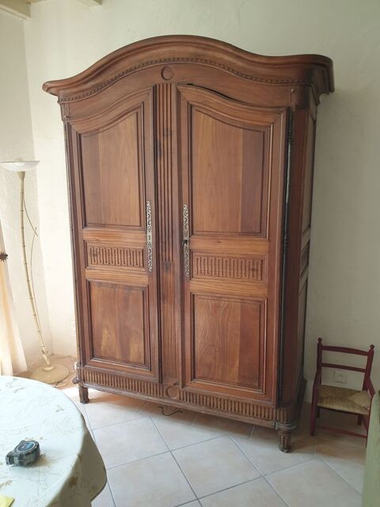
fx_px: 381
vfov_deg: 67.3
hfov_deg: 53.1
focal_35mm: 26
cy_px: 254
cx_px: 190
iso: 160
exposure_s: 1/50
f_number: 2.4
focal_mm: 4.3
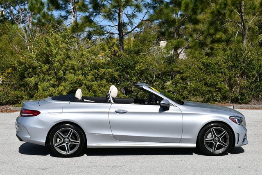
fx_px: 466
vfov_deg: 21.3
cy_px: 88
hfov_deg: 31.4
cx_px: 131
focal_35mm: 64
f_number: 9
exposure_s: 1/320
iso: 100
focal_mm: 32
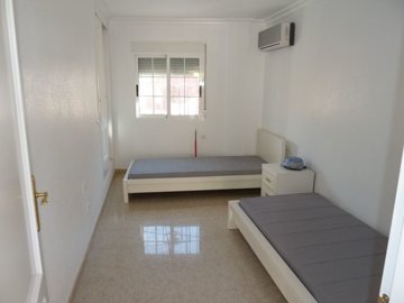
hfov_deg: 69.4
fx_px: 292
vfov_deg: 54.9
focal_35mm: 25
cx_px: 202
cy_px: 152
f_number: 3.3
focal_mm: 4.1
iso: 160
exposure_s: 1/30
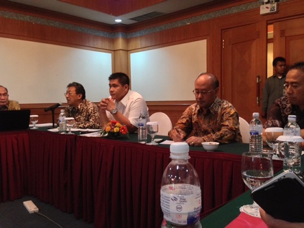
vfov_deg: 42.9
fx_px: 290
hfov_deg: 55.4
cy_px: 114
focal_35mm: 33
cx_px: 152
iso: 400
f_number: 2.4
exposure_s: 1/20
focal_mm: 4.12
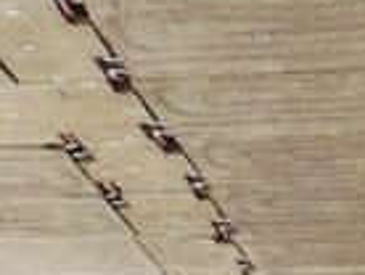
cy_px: 93
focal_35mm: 221
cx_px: 50
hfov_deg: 8.9
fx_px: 2334
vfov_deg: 6.7
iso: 160
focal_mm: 4.28
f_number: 2.4
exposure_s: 1/20
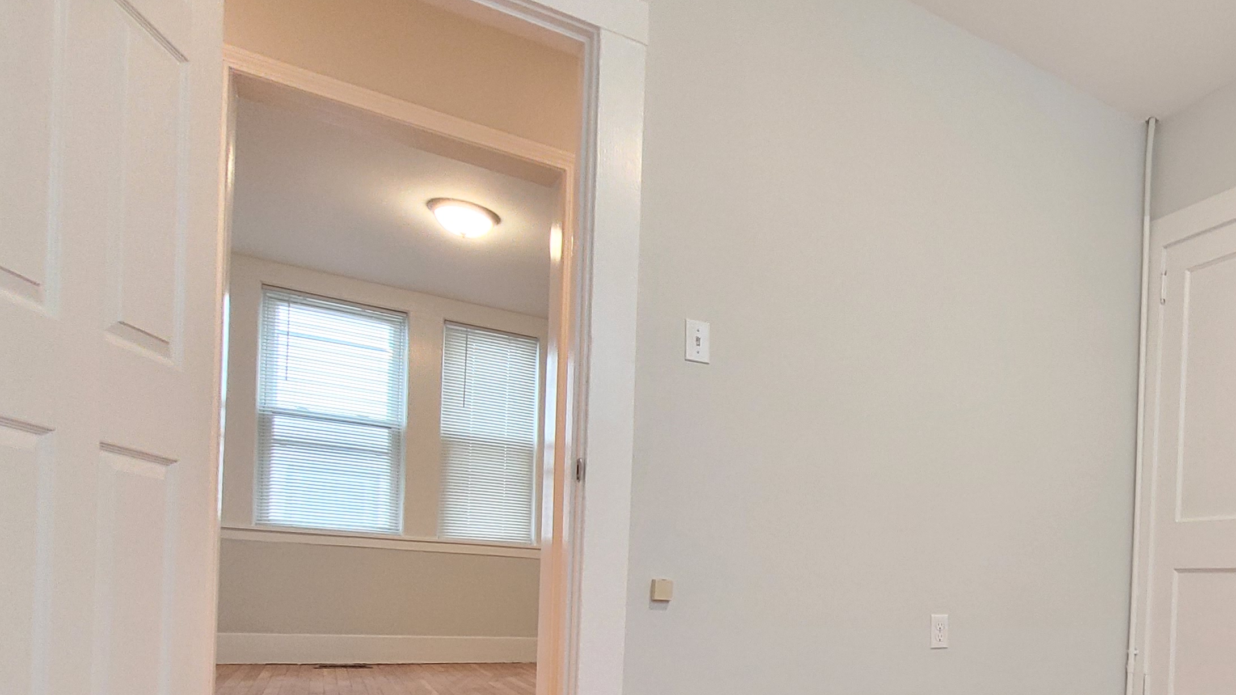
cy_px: 626
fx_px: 852
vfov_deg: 40.9
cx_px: 952
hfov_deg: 66.6
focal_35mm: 26
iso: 400
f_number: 2.2
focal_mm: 1.74
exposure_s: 1/40
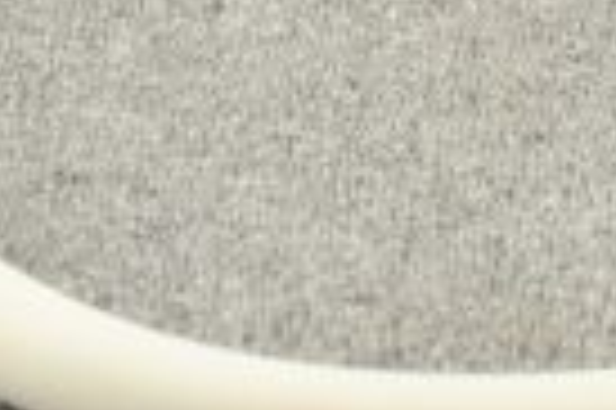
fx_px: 4632
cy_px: -124
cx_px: 620
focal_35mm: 271
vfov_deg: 5.0
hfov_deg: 7.6
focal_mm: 62
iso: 800
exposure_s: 1/100
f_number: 6.3
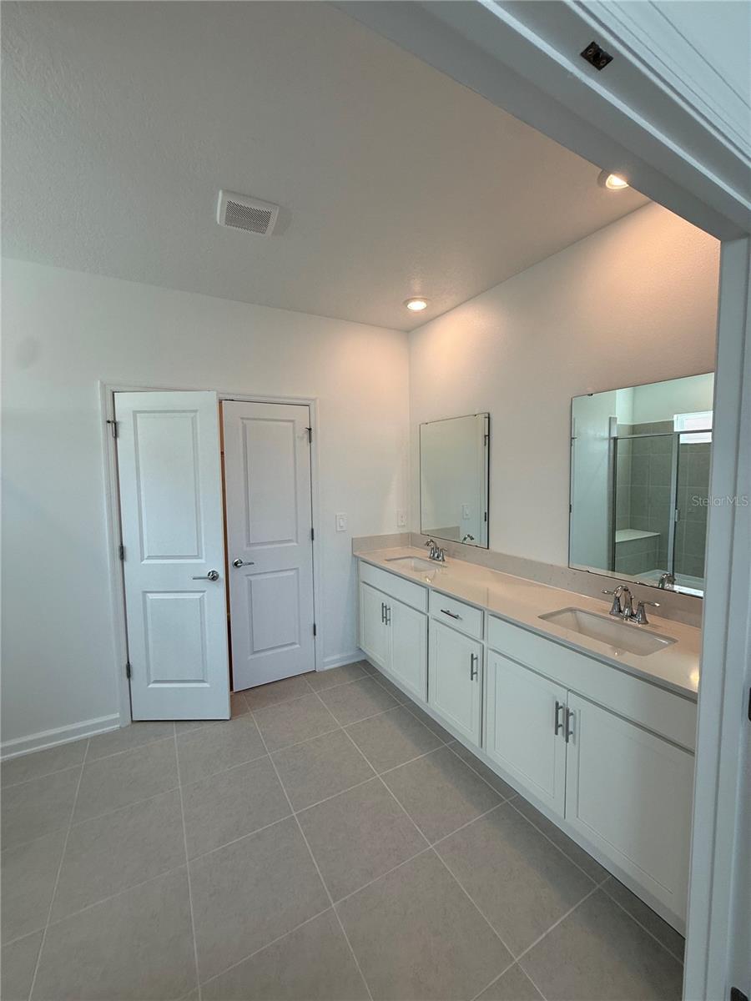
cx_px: 376
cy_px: 500
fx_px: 405
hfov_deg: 85.7
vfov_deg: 102.1
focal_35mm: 14
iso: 64
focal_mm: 2.22
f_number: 2.2
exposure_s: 1/149
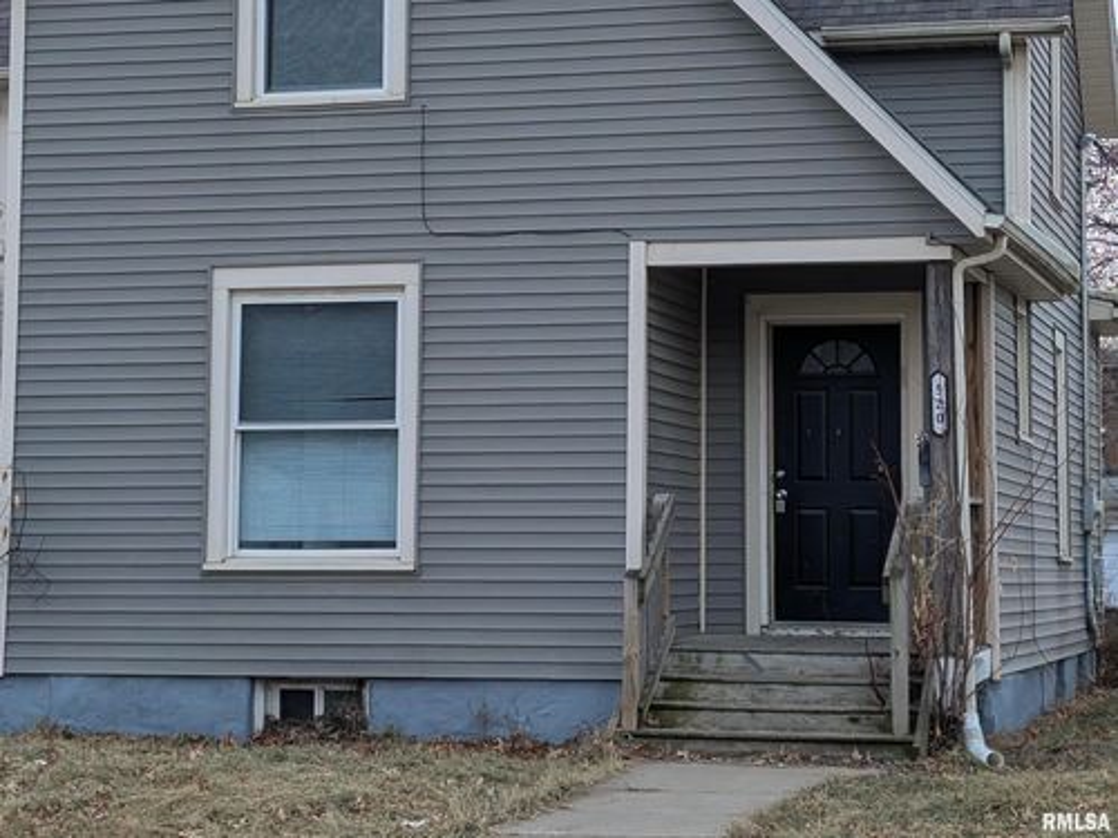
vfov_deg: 30.3
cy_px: 419
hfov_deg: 39.7
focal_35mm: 48
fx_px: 1550
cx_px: 559
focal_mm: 6.81
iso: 40
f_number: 1.85
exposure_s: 1/1117
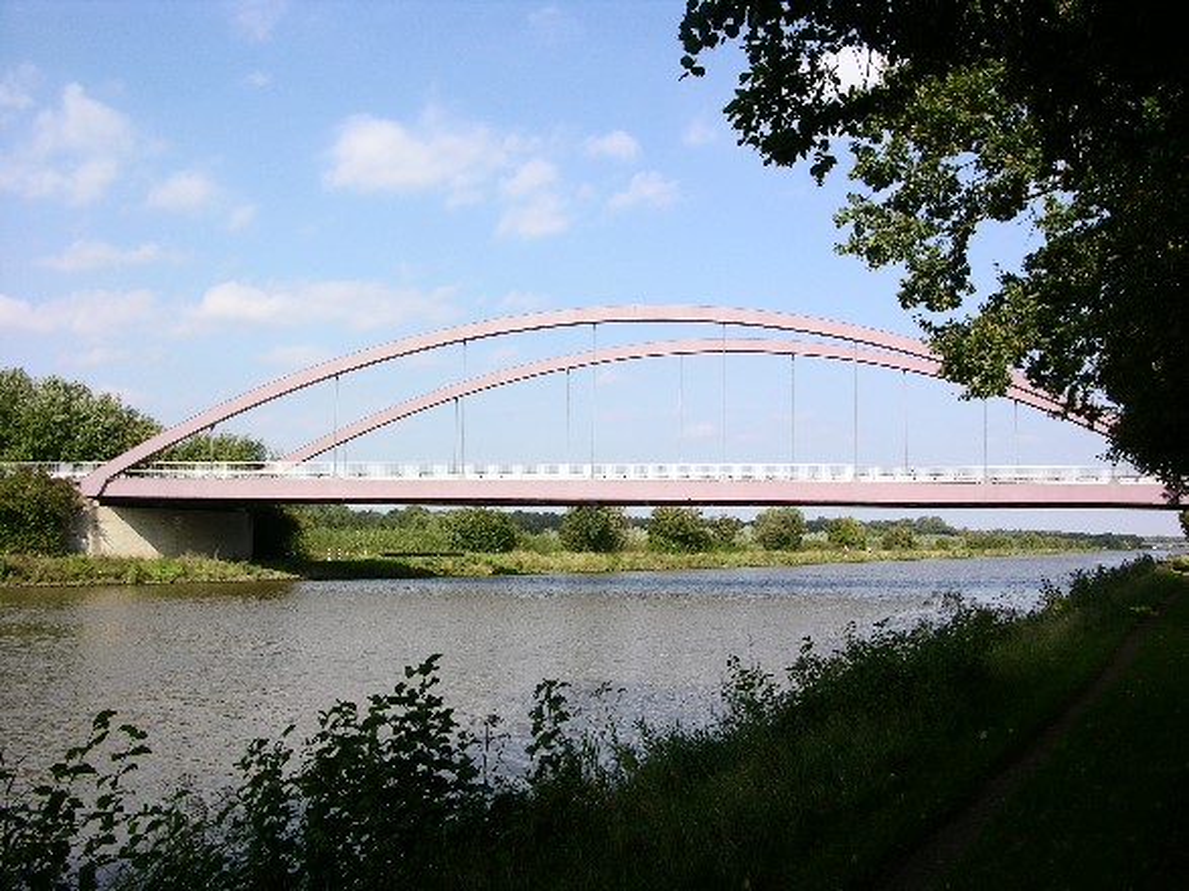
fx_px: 1202
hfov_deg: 52.6
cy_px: 446
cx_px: 594
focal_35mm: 35
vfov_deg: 40.7
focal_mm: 8.9
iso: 50
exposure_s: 1/115
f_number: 8
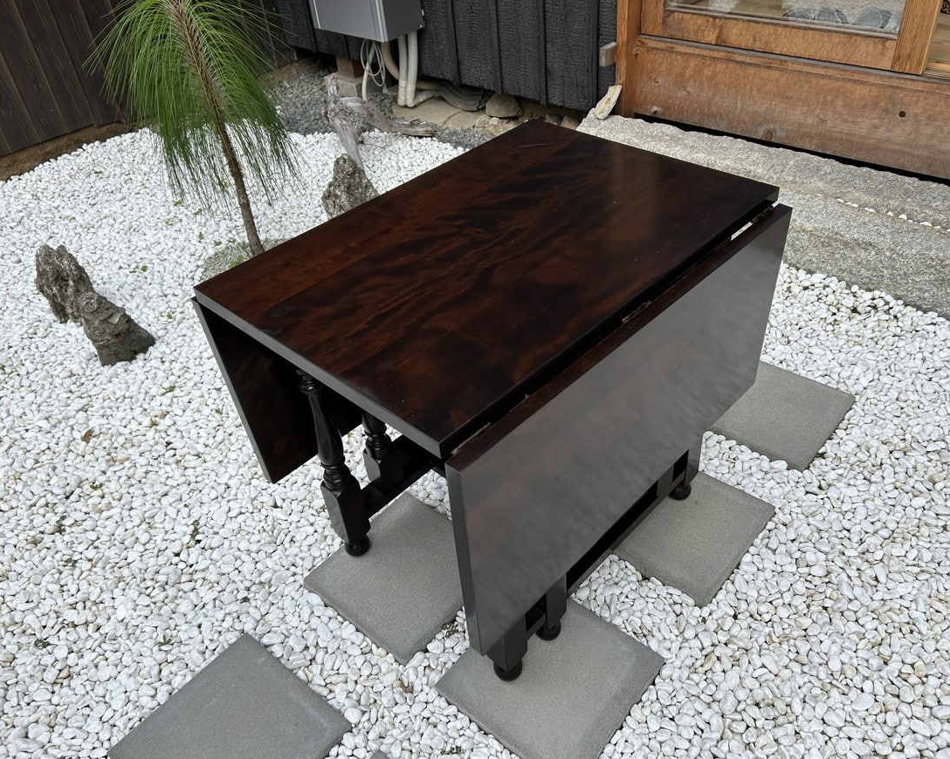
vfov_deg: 51.5
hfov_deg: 62.2
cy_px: 374
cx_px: 494
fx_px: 787
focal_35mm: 28
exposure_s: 1/1124
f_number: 1.5
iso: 50
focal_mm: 5.7
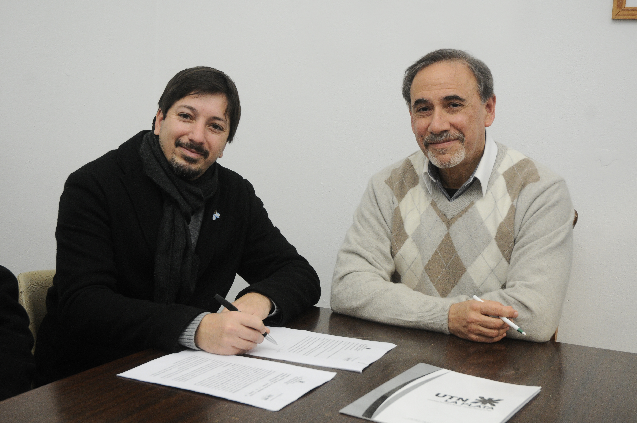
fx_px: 928
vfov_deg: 25.7
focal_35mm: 52
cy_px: 212
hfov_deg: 37.9
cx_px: 318
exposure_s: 1/160
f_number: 5.6
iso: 800
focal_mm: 35
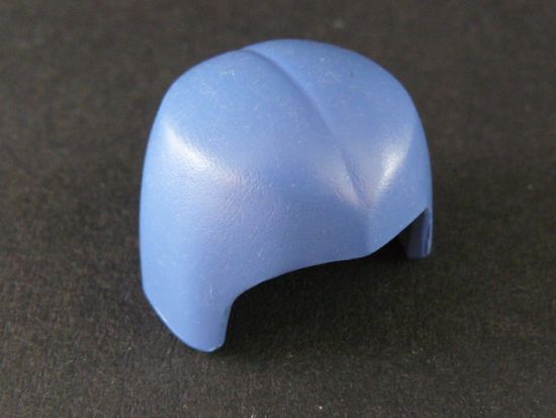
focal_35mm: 54
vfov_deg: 27.1
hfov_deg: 35.5
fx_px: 868
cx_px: 278
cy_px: 209
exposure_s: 1/30
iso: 250
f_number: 4
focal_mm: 6
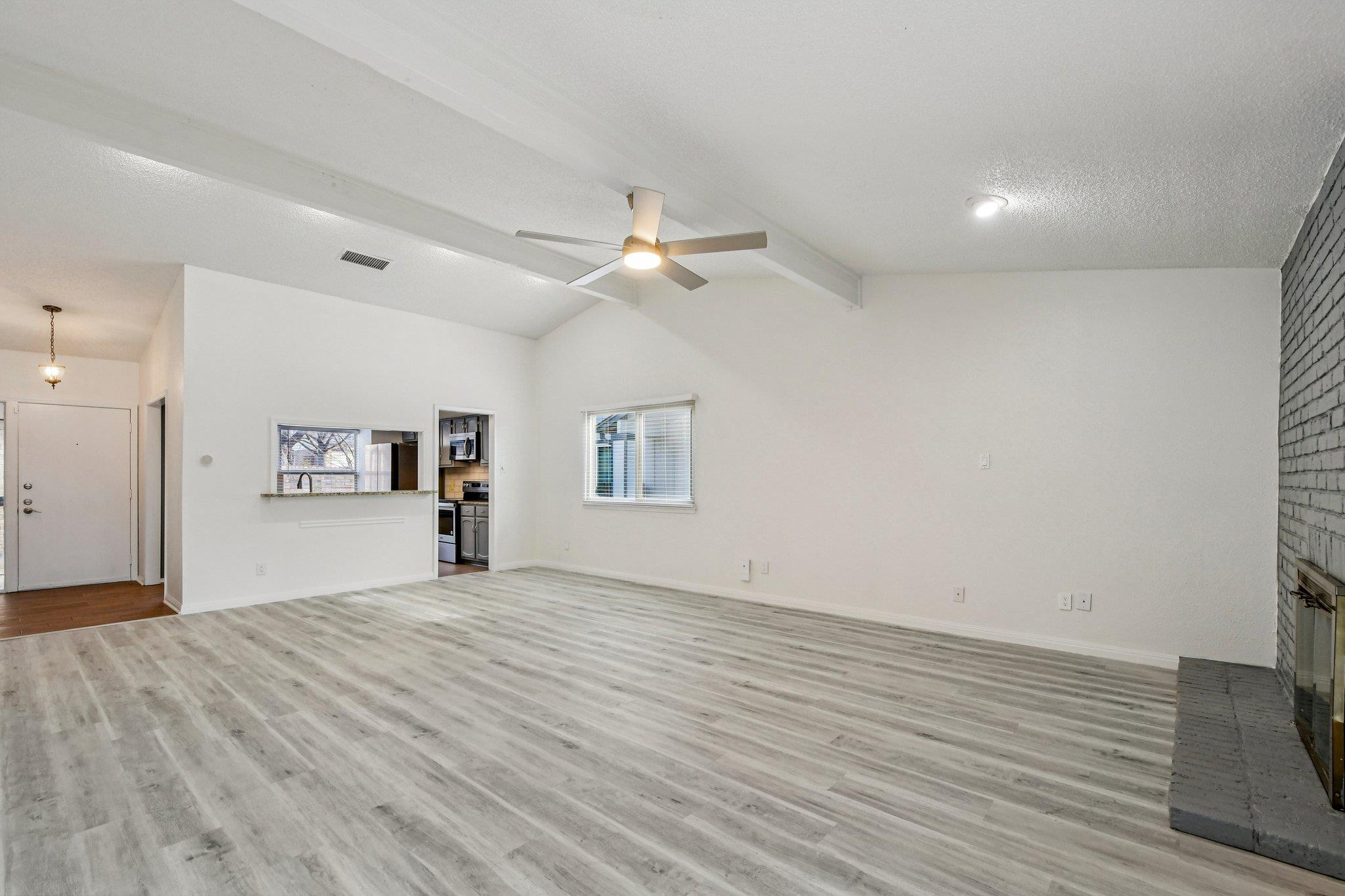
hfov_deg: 100.4
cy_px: 448
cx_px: 672
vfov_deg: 77.3
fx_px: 560
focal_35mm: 15
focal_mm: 10
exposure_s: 1/25
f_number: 8
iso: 400
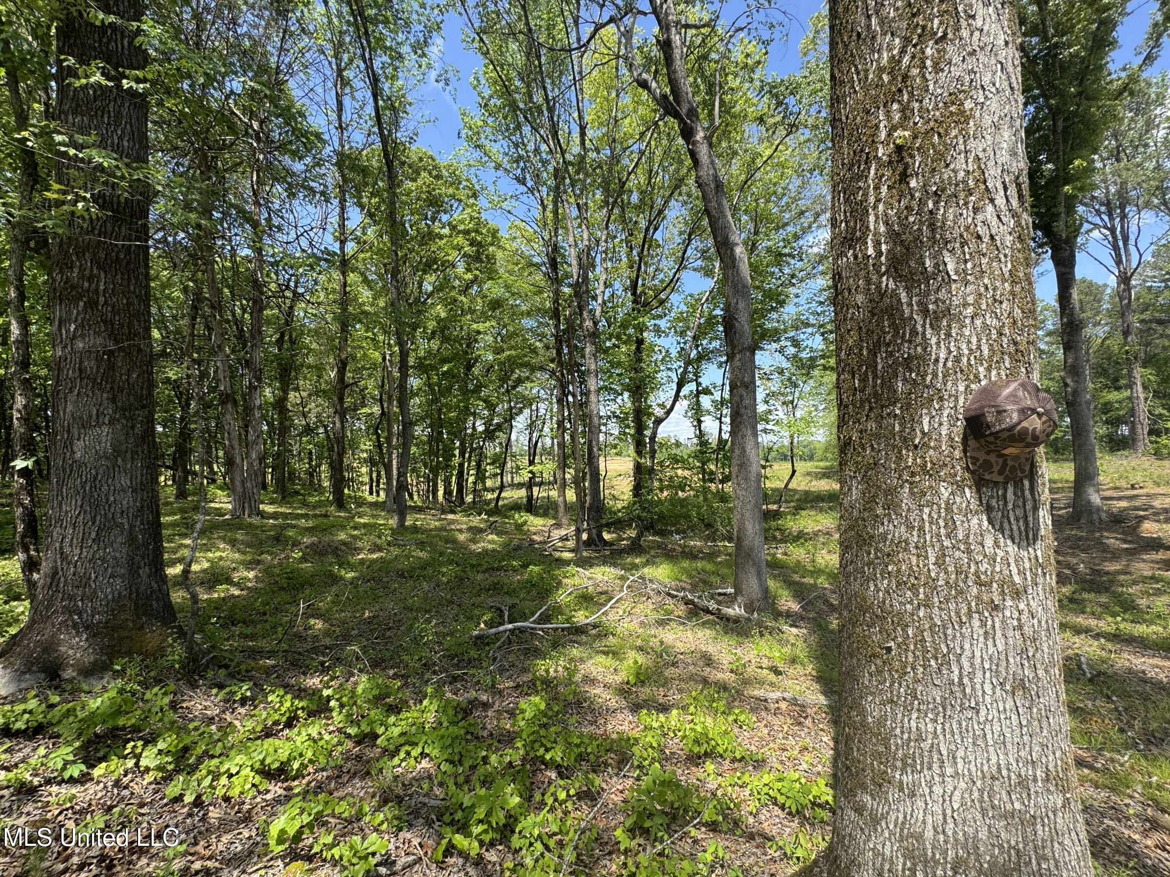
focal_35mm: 14
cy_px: 438
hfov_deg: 102.1
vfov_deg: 85.7
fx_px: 473
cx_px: 585
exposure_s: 1/591
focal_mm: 2.22
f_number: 2.2
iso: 40
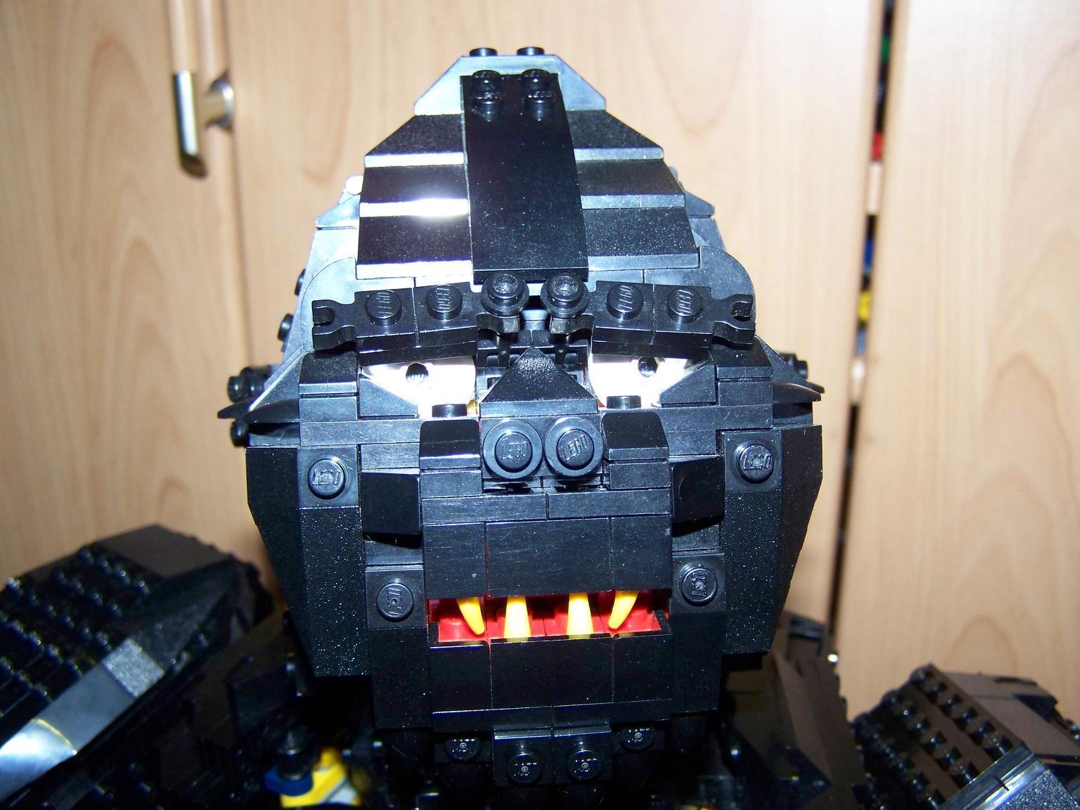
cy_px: 405
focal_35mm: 38
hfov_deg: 49.0
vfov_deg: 37.7
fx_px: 1186
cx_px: 540
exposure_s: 1/30
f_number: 2.8
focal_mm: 6.3
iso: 200
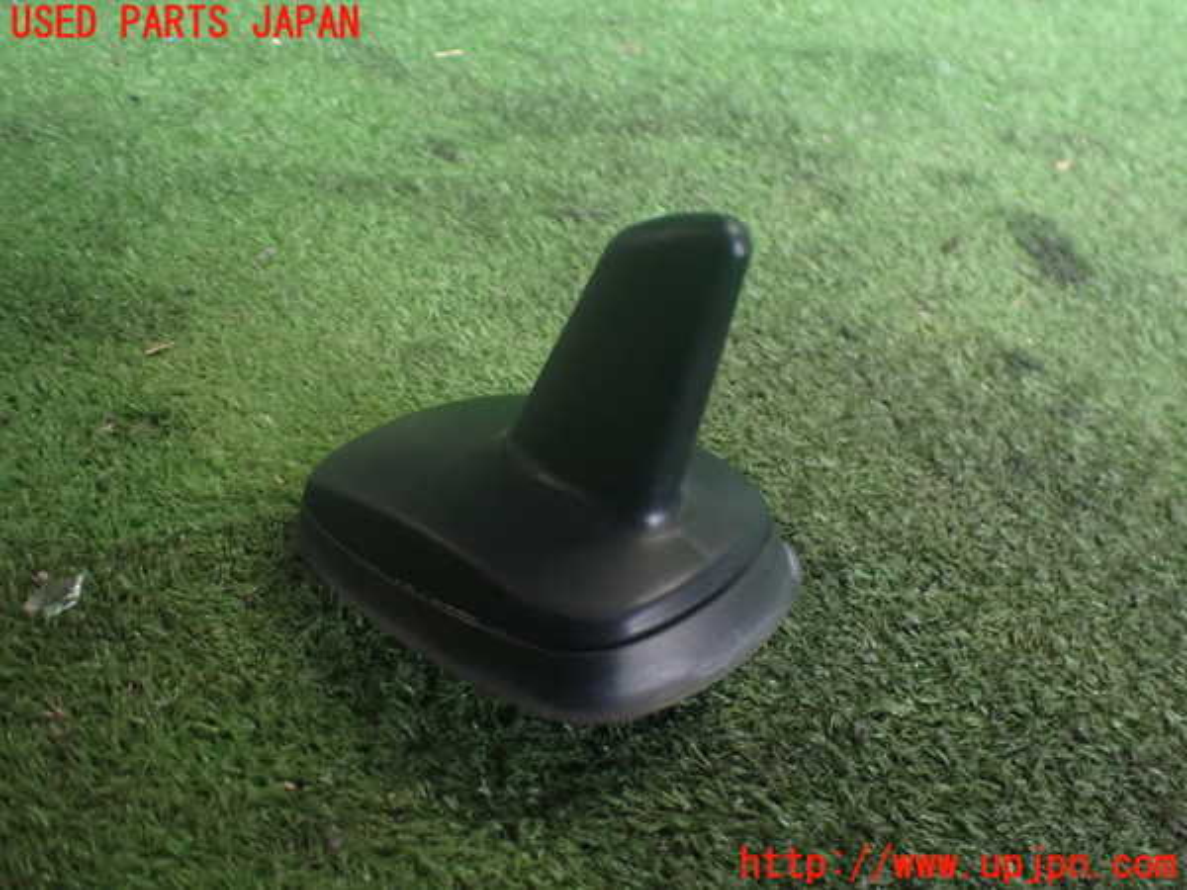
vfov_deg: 46.8
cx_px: 594
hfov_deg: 60.0
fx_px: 1029
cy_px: 445
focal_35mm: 30
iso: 800
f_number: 2.3
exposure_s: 1/80
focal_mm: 5.4
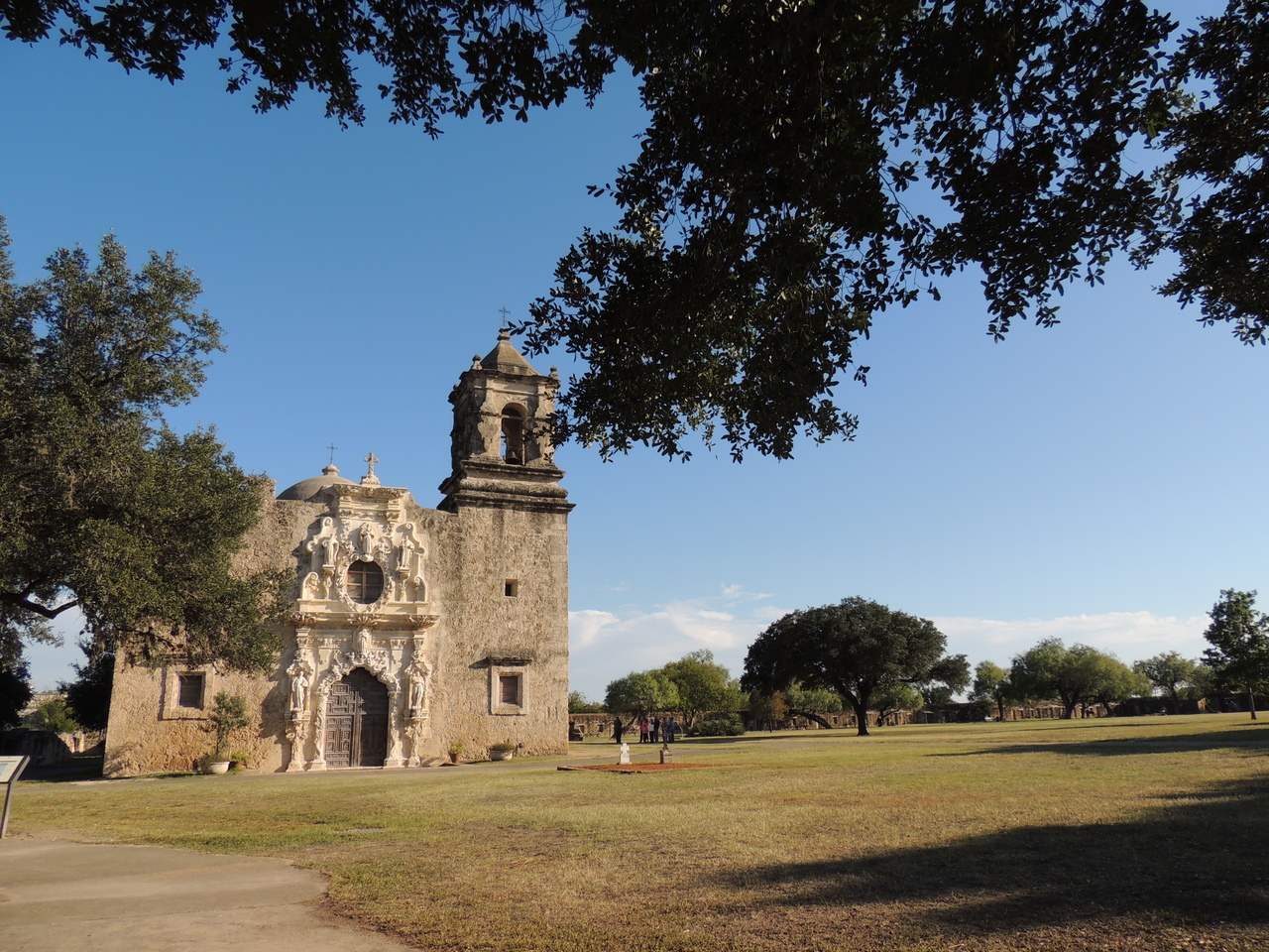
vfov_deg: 56.8
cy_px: 476
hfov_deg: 71.6
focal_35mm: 24
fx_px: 880
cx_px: 634
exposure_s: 1/1250
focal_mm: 4.3
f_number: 3
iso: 100
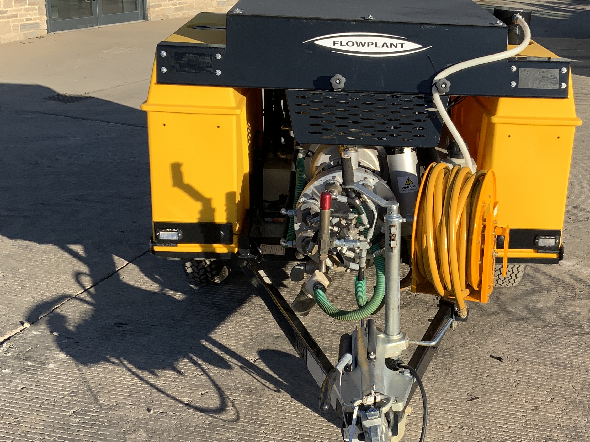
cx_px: 412
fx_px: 886
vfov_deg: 28.0
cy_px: 229
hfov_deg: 36.3
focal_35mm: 52
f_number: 1.8
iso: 16
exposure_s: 1/1311
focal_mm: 3
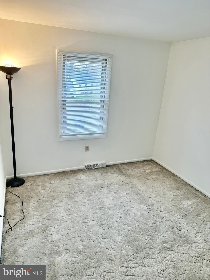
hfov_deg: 56.8
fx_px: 194
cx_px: 105
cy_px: 140
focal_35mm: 24
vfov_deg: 71.6
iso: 64
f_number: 1.78
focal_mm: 6.86
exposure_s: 1/149
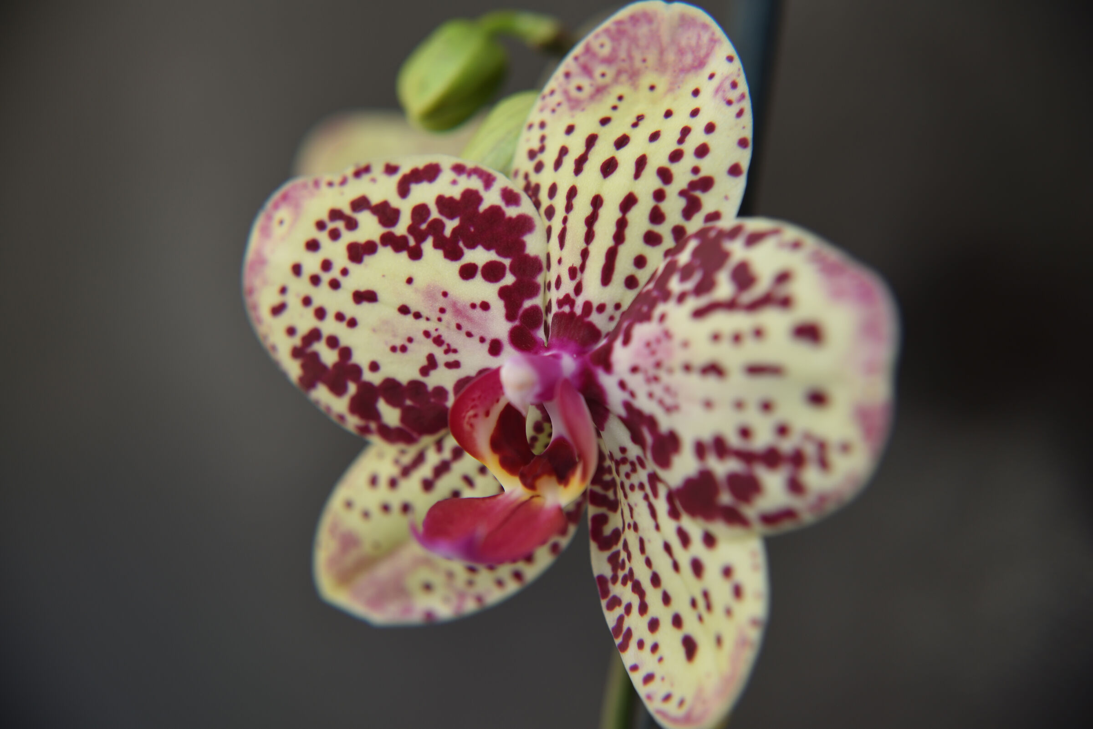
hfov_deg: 34.5
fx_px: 1761
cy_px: 364
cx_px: 546
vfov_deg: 23.4
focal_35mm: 58
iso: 200
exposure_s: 1/80
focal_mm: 58
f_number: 4
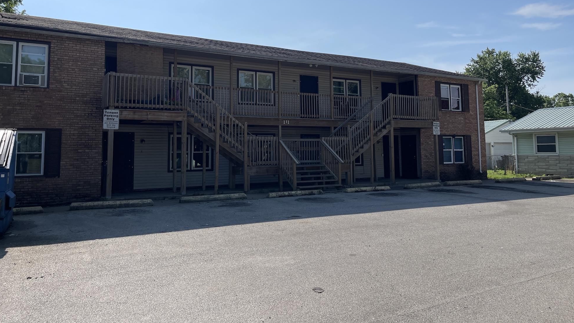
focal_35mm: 28
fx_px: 426
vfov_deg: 41.0
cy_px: 110
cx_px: 283
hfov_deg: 67.9
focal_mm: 5.1
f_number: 1.6
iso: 32
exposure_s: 1/5618
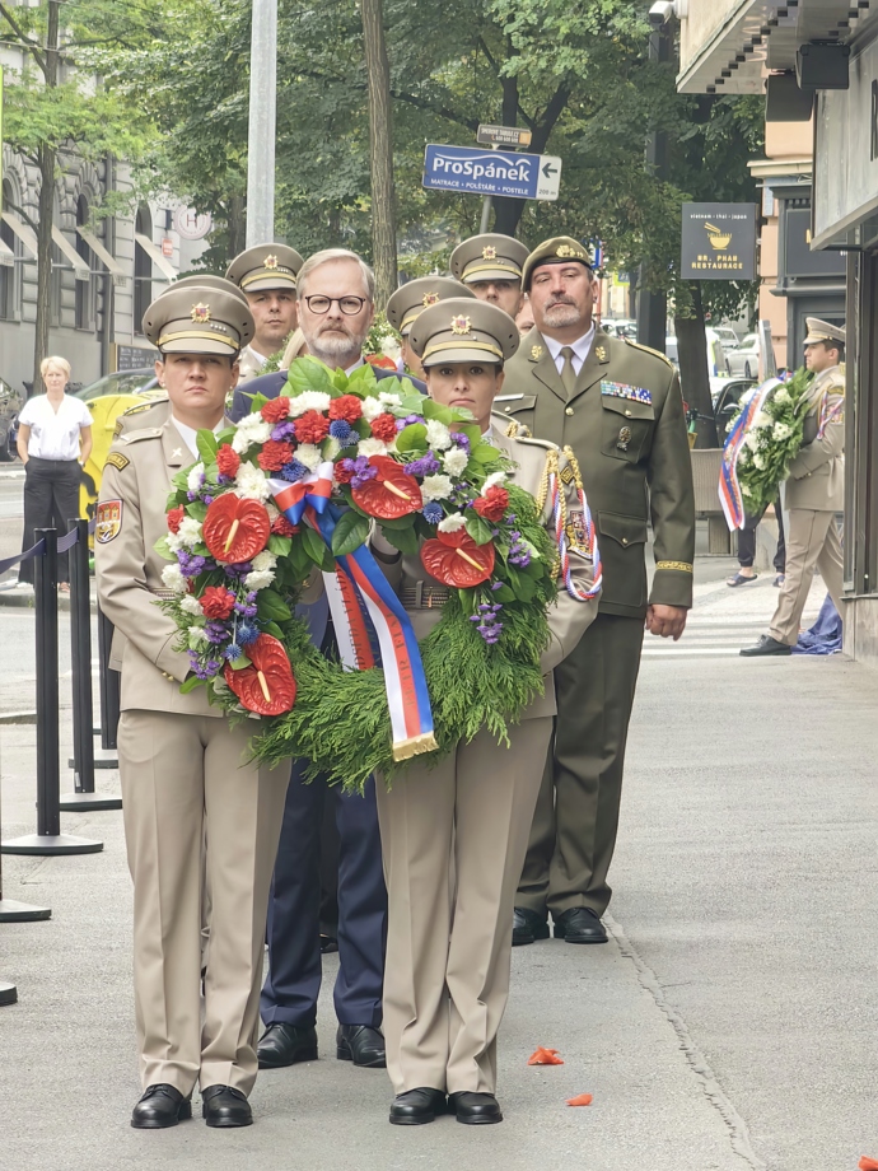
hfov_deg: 7.3
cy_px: 586
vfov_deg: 9.7
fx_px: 6899
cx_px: 439
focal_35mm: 204
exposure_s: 1/82.9
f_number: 3.5
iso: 80
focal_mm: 16.85
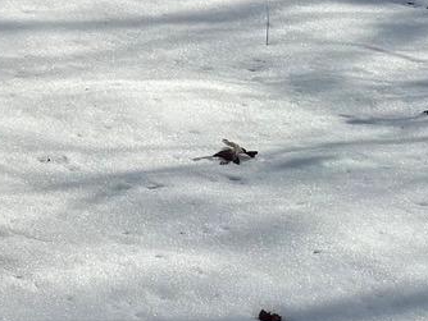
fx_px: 1819
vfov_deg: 8.9
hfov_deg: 10.8
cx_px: -693
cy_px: -503
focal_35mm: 147
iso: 80
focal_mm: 6.76
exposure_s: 1/9091
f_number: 1.78
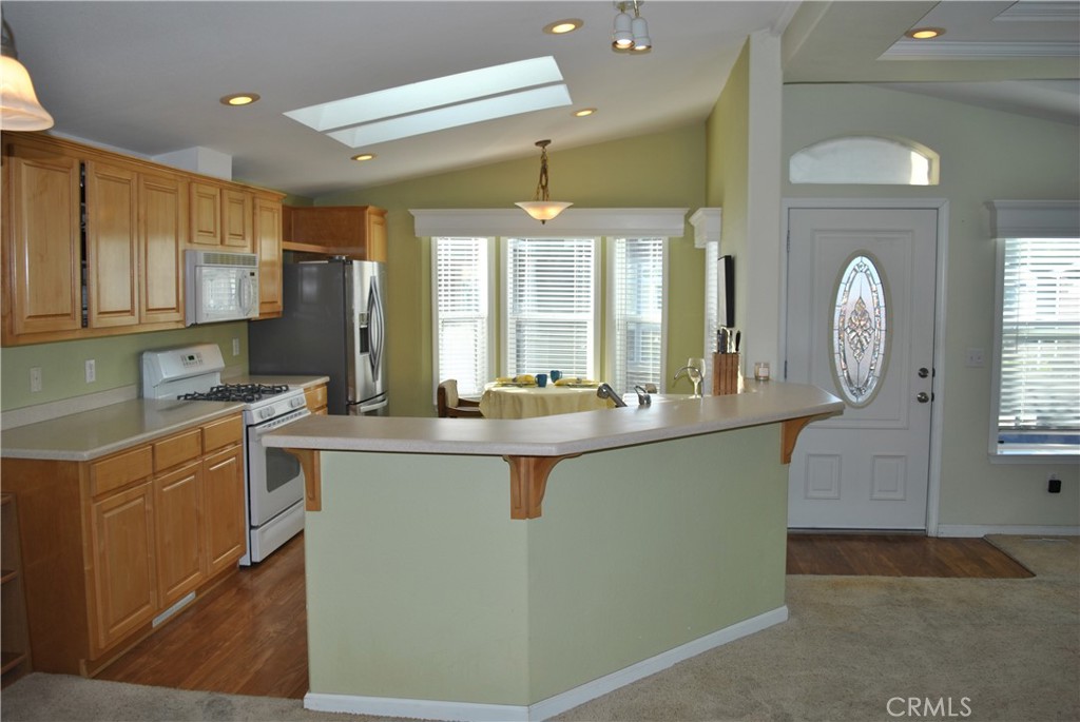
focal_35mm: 27
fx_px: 811
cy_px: 361
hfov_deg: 67.3
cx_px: 540
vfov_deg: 48.0
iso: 100
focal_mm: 18
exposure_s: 1/125
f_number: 4
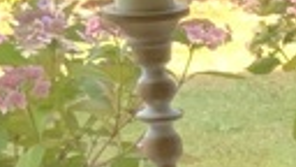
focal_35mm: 252
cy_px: 369
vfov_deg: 4.7
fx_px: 1978
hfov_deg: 7.7
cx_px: 814
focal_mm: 3
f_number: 1.8
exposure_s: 1/122
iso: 50
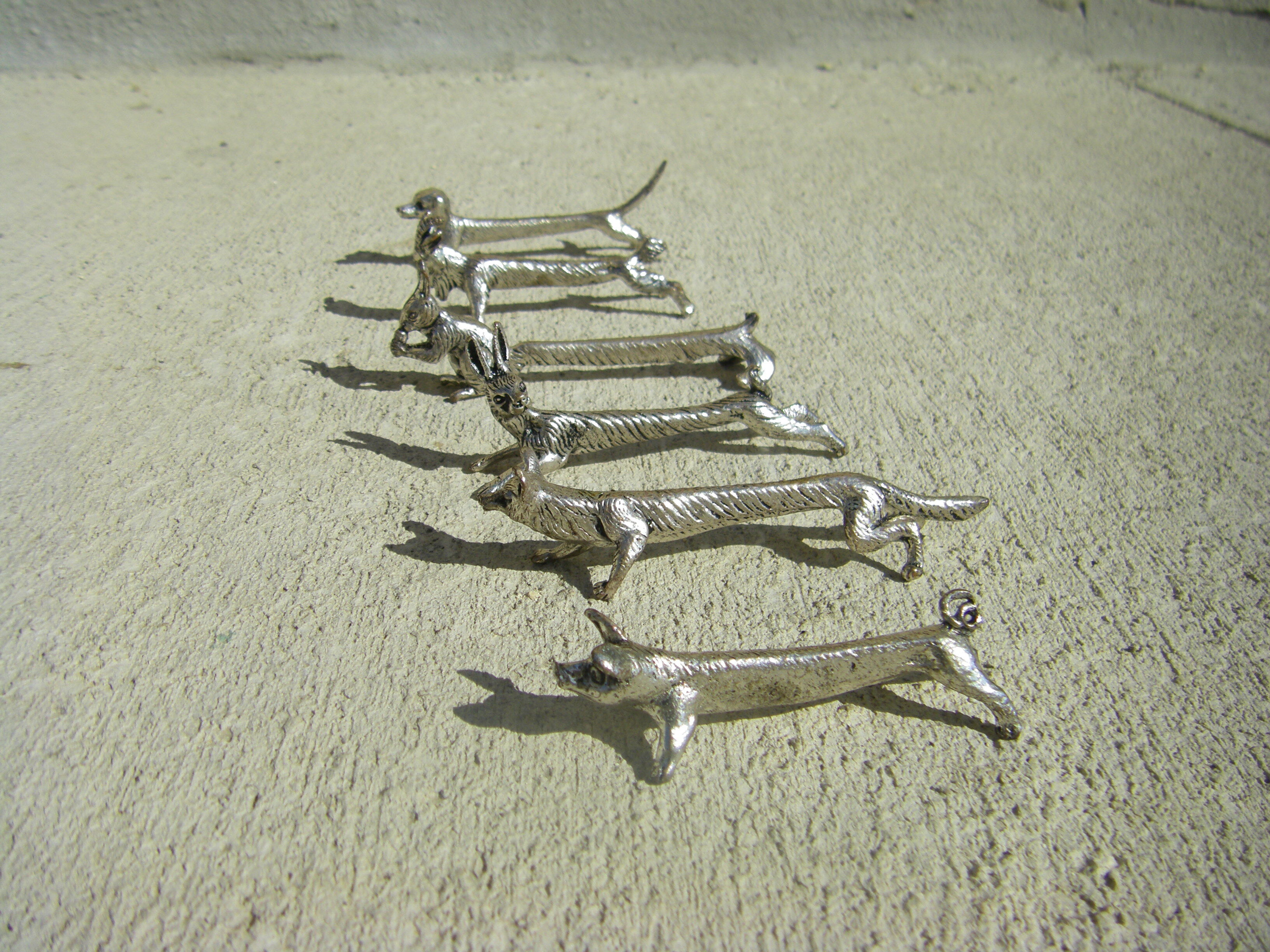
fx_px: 1394
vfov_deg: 37.7
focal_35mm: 38
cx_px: 635
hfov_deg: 49.0
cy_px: 476
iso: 64
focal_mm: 6.3
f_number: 7
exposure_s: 1/500
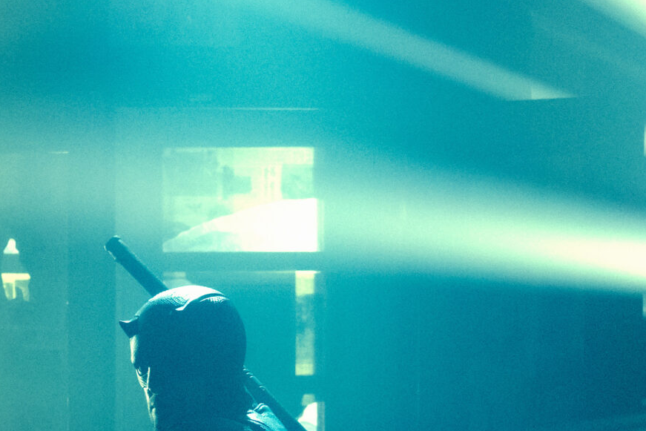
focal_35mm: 144
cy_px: 517
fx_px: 2584
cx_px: 70
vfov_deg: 9.4
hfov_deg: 14.1
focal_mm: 49
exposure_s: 1/320
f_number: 5
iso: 10000
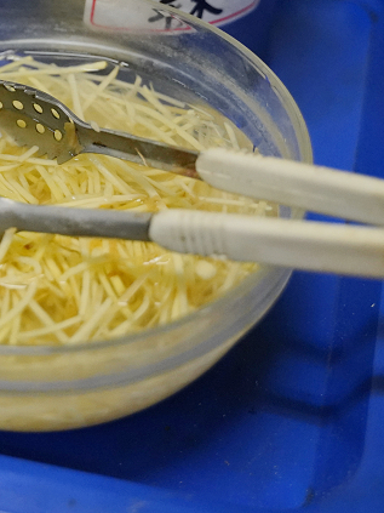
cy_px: 62
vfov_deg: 19.1
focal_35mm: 101
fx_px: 1495
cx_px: -78
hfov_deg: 14.2
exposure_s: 1/160
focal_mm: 37
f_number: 2.8
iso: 4000
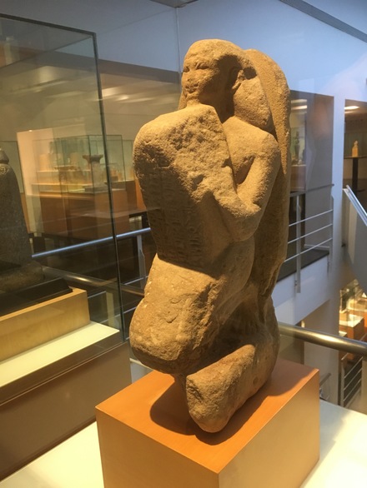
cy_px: 244
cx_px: 184
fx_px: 410
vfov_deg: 61.6
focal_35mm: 29
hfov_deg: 48.3
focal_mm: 4.15
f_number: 2.2
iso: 200
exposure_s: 1/33
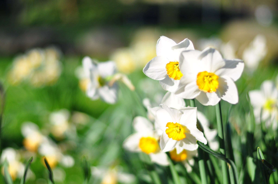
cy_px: 92
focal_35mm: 75
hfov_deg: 27.0
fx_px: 578
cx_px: 139
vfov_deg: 18.1
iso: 200
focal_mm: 50
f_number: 1.8
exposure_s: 1/4000
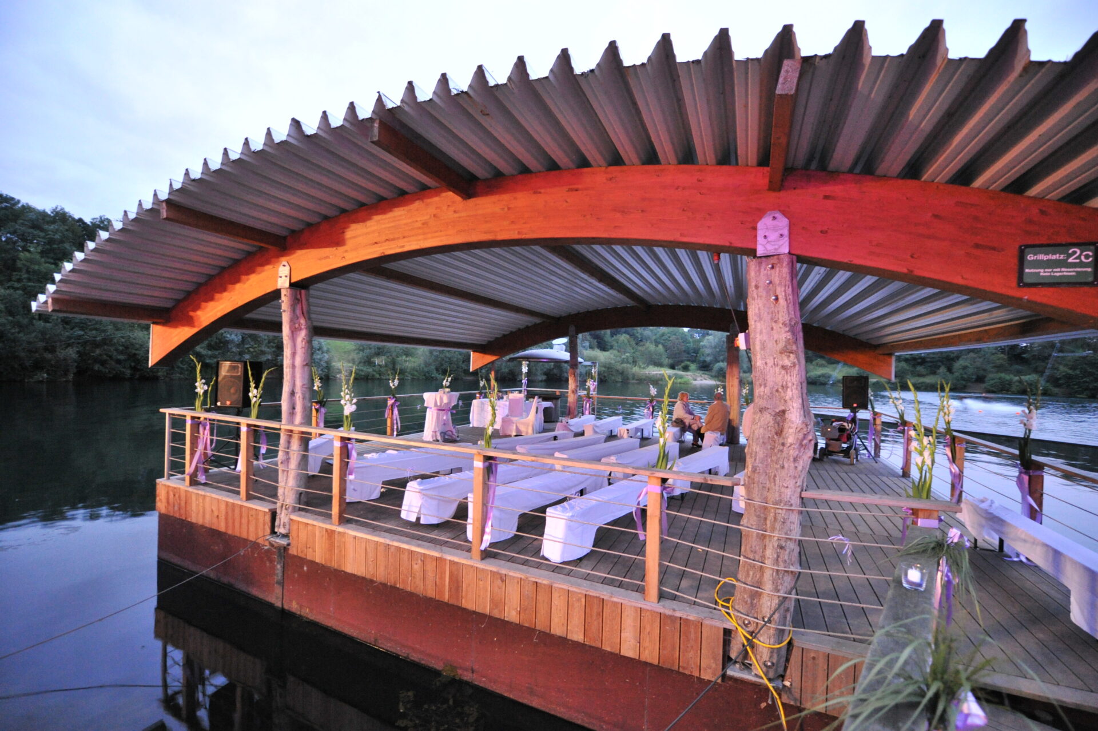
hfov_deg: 104.3
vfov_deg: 81.1
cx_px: 549
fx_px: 427
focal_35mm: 14
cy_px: 366
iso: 6400
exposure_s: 1/3
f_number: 2.8
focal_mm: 14
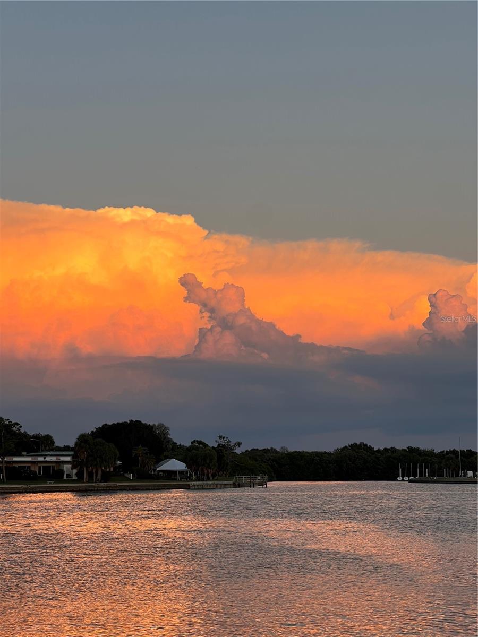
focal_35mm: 77
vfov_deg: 25.3
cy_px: 318
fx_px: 1418
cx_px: 239
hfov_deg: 19.1
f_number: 2.8
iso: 40
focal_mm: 9
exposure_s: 1/99
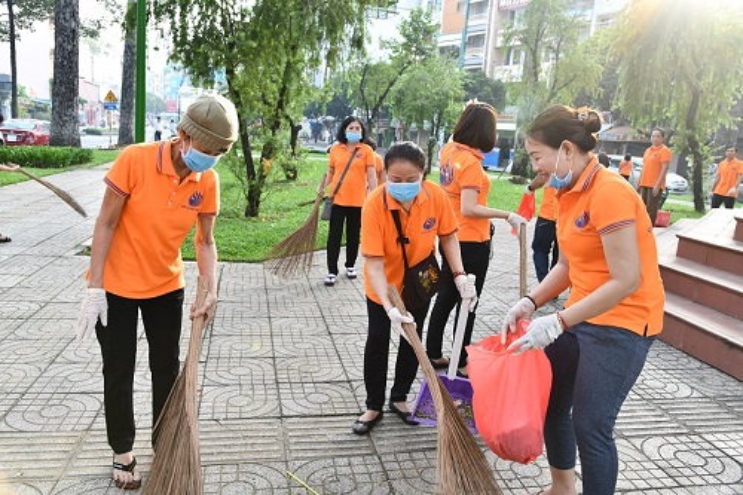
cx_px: 372
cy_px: 248
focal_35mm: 30
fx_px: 619
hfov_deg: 61.9
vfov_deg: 43.6
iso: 640
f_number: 5.6
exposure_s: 1/200
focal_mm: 30
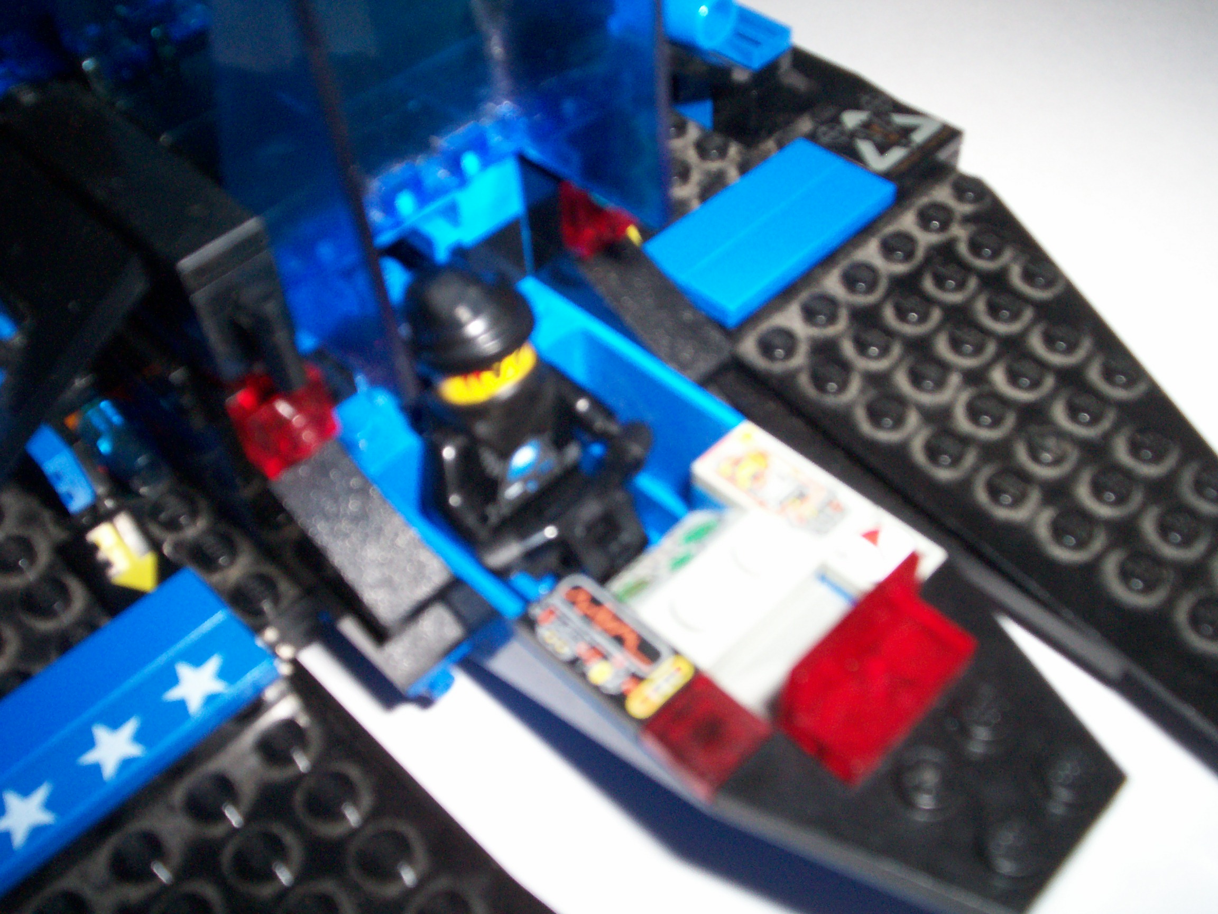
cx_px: 609
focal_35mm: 36
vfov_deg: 39.7
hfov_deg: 51.4
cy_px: 457
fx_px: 1267
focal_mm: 5.9
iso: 140
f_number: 4.5
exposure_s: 1/64
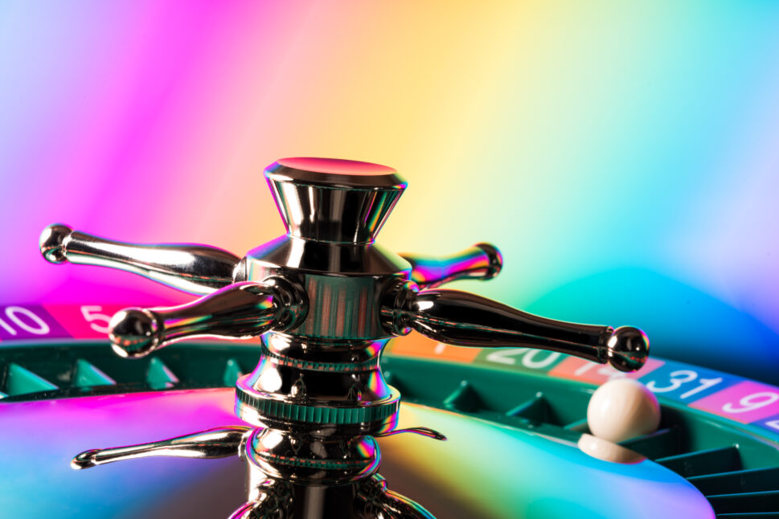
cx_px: 399
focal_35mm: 111
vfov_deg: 12.3
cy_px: 252
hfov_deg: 18.4
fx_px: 2402
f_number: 16
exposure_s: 4
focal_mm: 105
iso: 50
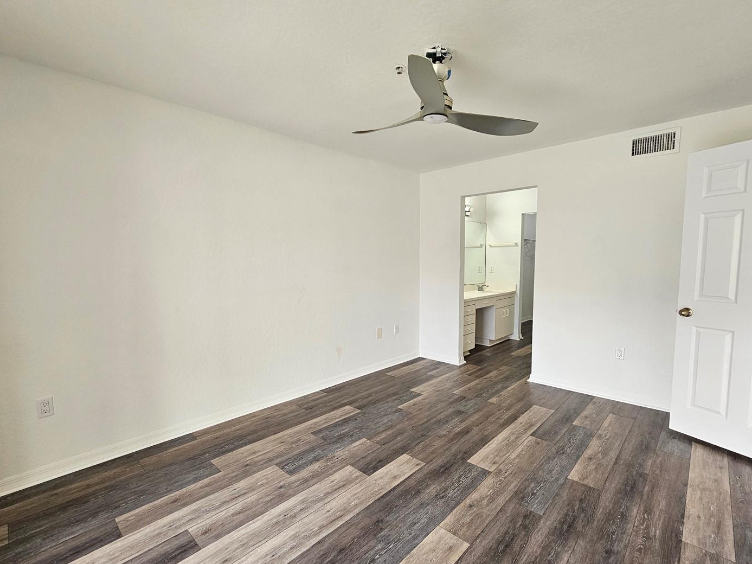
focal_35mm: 15
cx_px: 384
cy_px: 289
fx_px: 326
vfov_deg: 81.7
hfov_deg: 98.2
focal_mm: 2.2
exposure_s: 1/60
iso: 125
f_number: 2.2
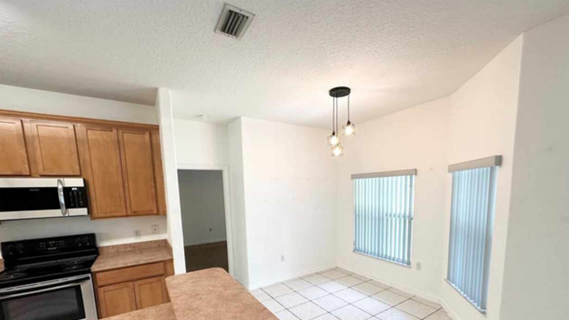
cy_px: 219
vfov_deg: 64.9
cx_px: 296
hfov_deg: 99.3
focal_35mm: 16
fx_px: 241
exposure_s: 1/120
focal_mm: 2.22
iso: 160
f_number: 2.2
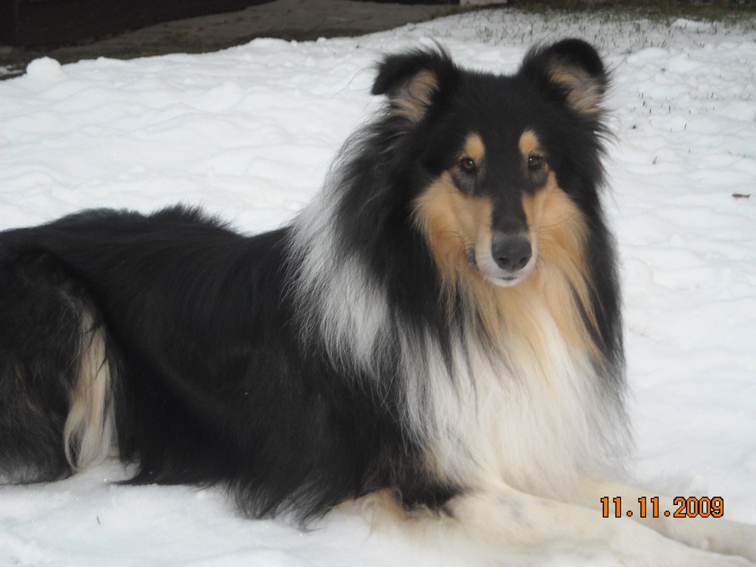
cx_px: 378
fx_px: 2053
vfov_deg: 15.7
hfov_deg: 20.9
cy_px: 284
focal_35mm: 94
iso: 100
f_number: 4.4
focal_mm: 15.32
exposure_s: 1/125
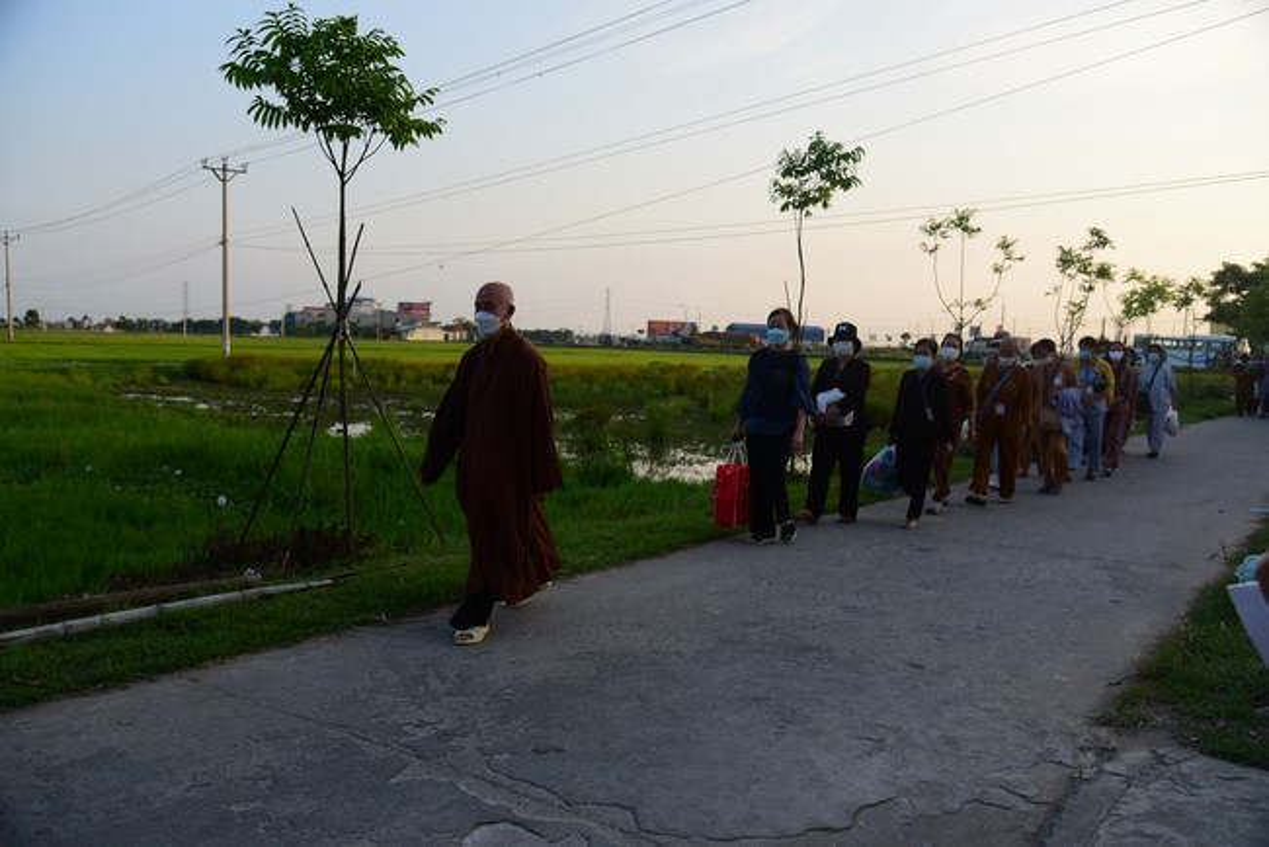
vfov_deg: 43.6
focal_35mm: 30
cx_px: 634
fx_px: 1058
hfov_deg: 61.9
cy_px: 424
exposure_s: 1/1250
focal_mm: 30
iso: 500
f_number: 4
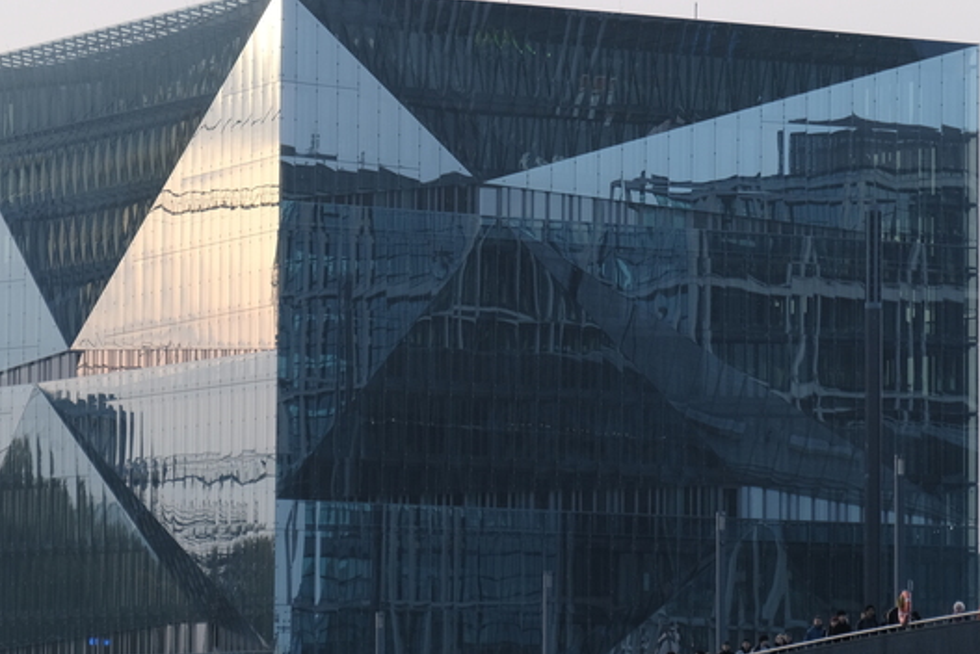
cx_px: 301
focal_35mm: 204
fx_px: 5556
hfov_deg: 10.1
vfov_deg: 6.7
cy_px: 345
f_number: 2.8
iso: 320
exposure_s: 1/950
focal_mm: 70
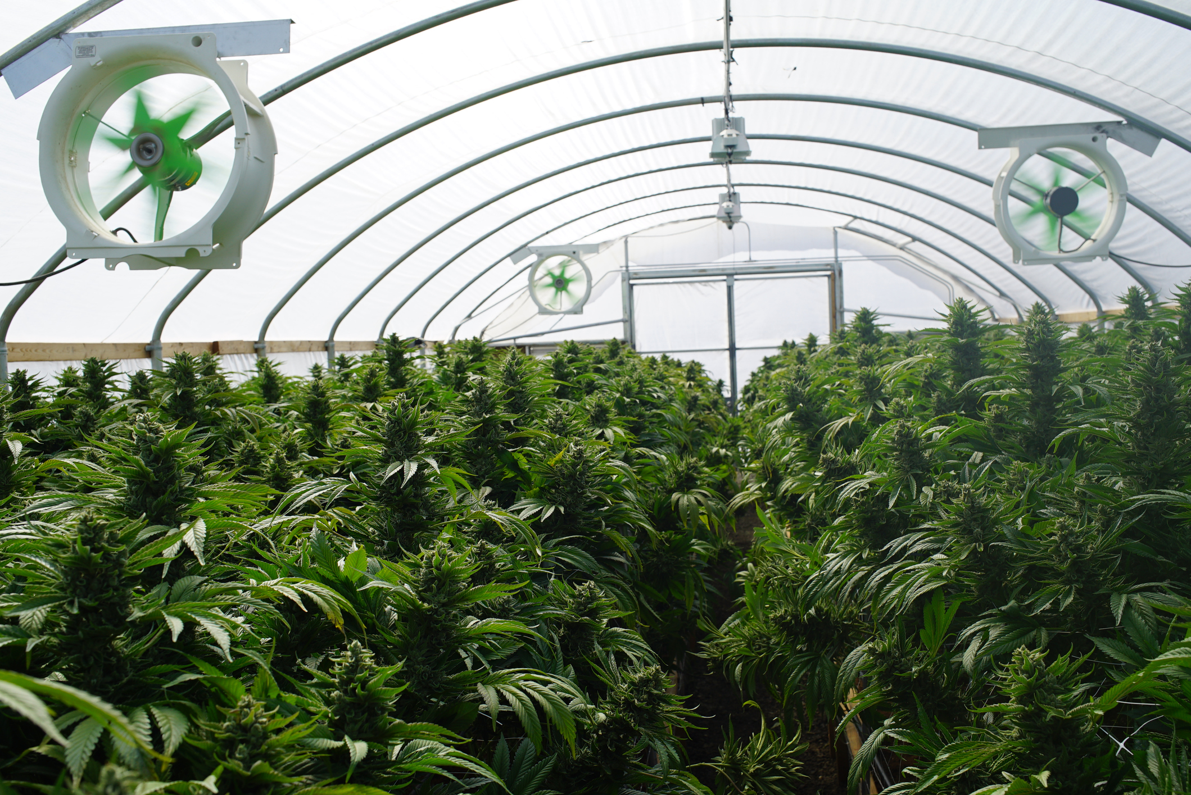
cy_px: 398
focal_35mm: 40
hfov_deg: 48.4
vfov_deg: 33.4
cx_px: 596
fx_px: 1324
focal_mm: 40
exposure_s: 1/160
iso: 100
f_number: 10
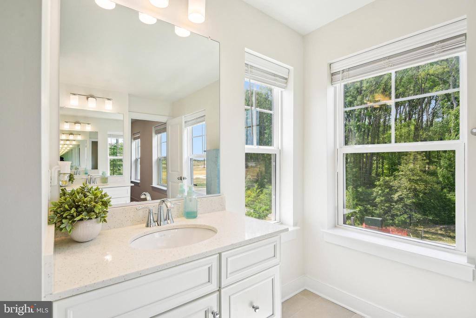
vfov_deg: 73.8
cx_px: 238
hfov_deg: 96.7
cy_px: 159
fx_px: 212
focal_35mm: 16
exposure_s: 1/200
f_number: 8
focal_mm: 16
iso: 400
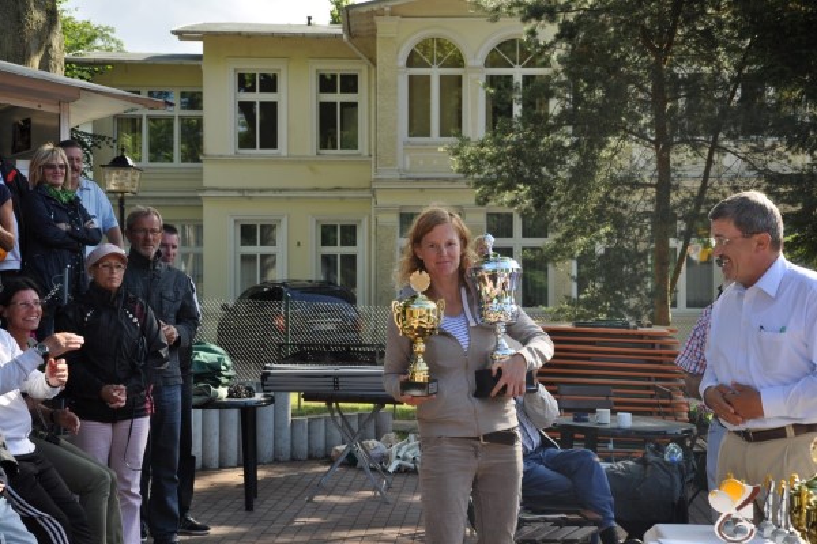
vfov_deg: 21.6
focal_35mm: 63
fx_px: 1430
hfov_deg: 31.9
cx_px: 408
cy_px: 272
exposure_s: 1/200
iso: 200
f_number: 7.1
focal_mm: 42
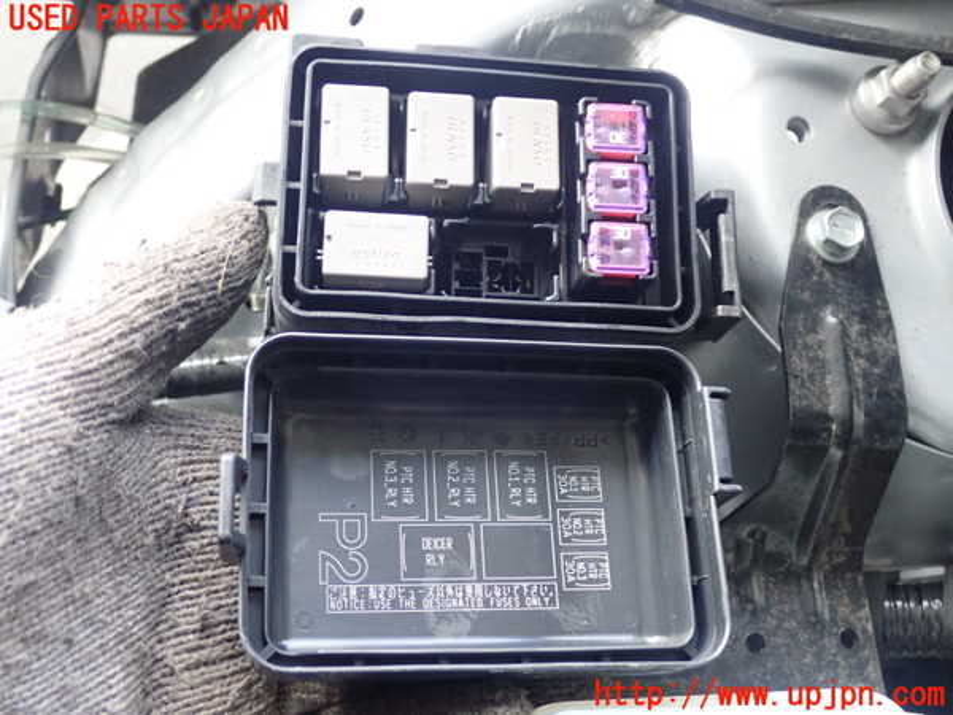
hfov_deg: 46.8
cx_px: 476
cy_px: 358
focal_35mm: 40
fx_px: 1101
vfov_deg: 36.0
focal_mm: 7.34
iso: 800
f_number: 2.8
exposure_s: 1/60
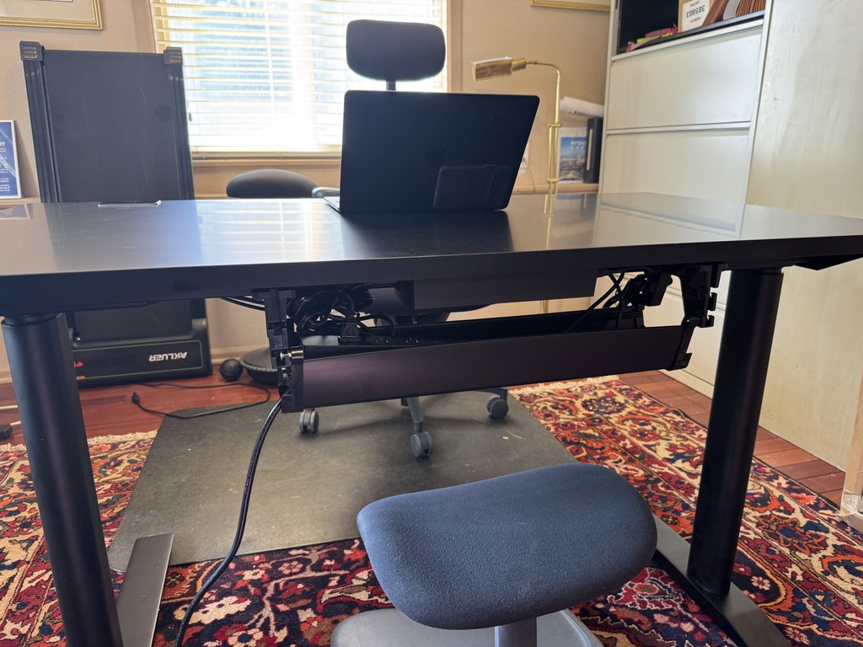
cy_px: 324
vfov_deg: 56.8
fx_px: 598
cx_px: 432
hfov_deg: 71.6
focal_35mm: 24
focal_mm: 6.76
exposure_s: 1/60
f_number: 1.78
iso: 160
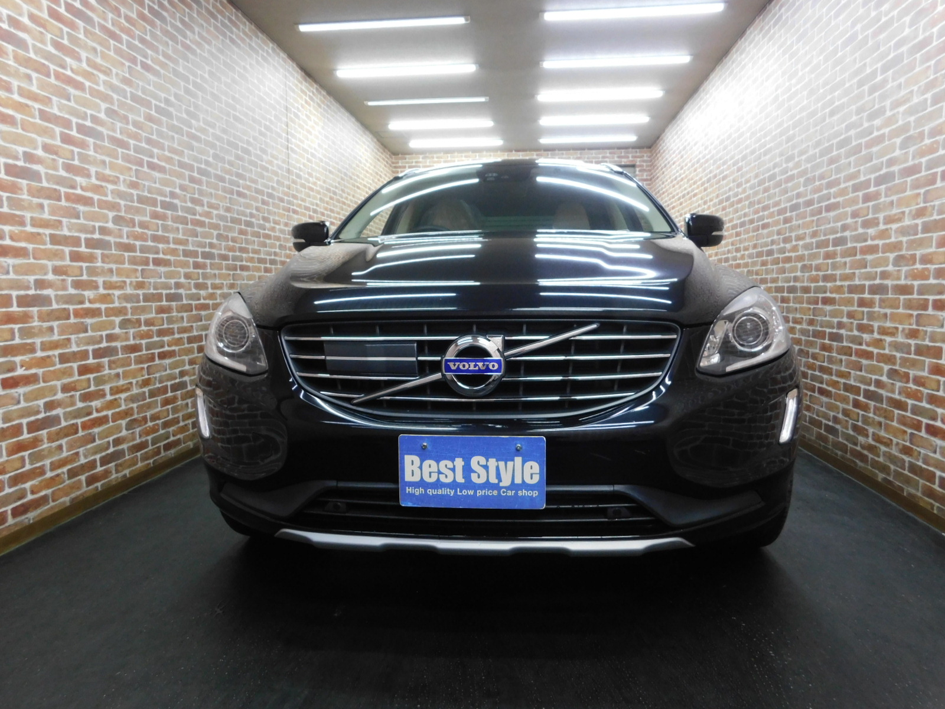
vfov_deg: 58.9
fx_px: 628
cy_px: 354
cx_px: 472
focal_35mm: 23
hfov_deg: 73.9
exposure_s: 1/30
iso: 280
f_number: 3
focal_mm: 4
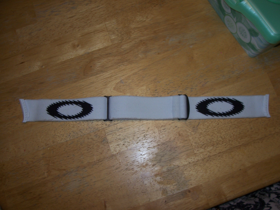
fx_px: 275
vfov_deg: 41.8
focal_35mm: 34
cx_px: 140
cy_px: 105
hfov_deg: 54.0
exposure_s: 1/60
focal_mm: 5.6
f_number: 2.7
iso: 80
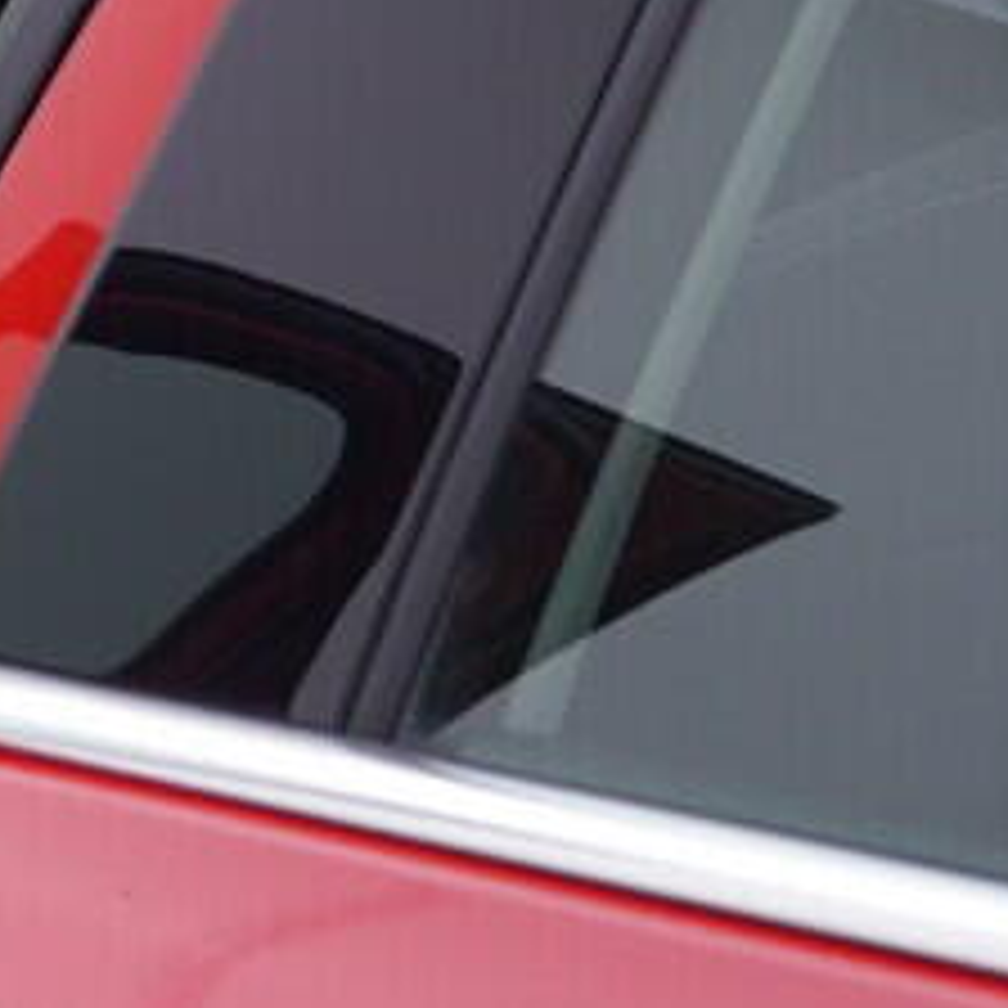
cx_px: -2174
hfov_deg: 7.6
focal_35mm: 197
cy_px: 531
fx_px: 6490
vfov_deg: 8.9
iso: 125
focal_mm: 24
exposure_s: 1/60
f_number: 3.2
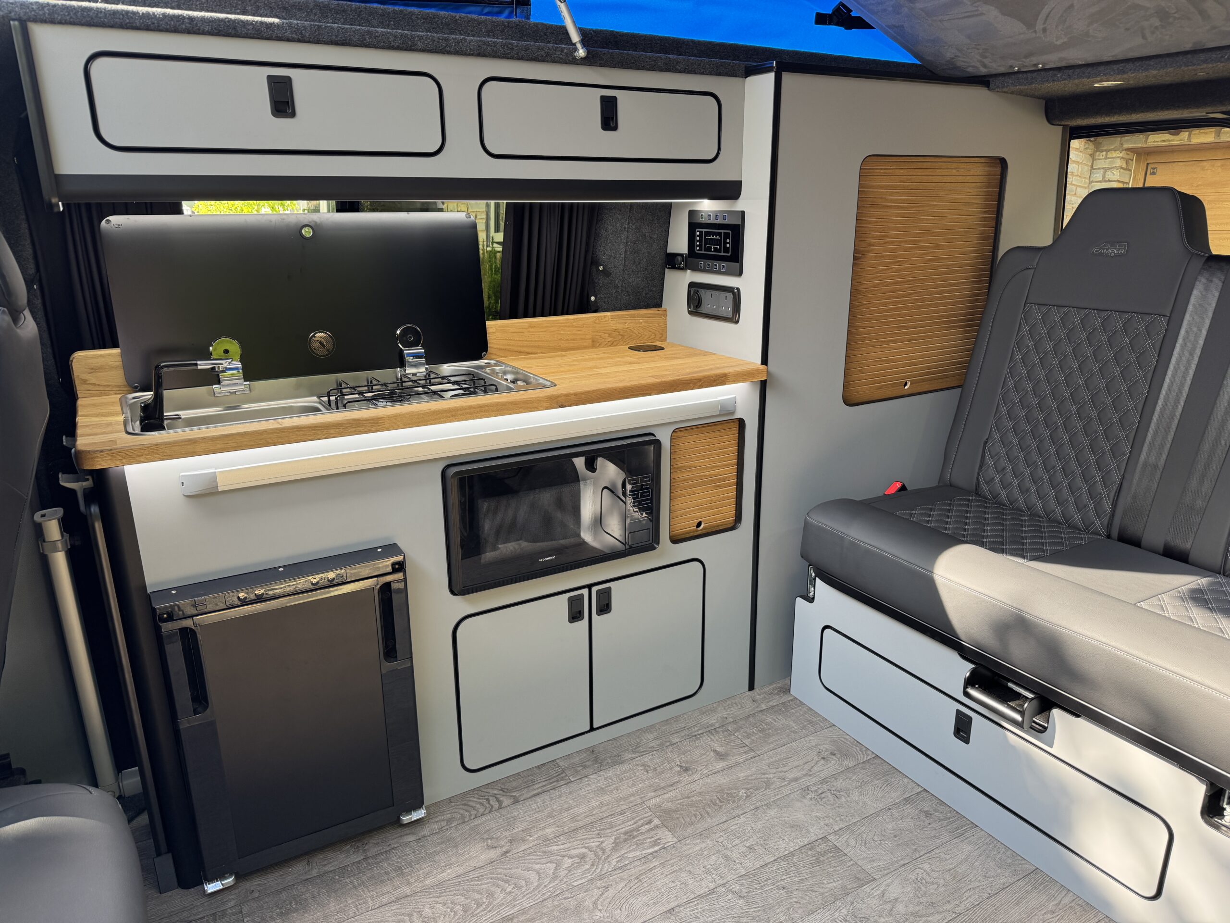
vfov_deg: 56.8
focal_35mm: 24
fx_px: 853
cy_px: 462
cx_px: 615
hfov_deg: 71.6
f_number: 1.78
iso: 100
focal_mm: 6.76
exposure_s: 1/121
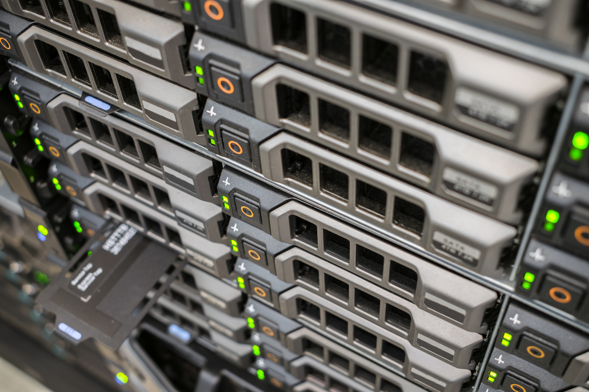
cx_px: 294
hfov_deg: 43.6
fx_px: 736
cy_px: 196
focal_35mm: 45
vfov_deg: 29.9
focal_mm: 30
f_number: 5.6
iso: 100
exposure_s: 15
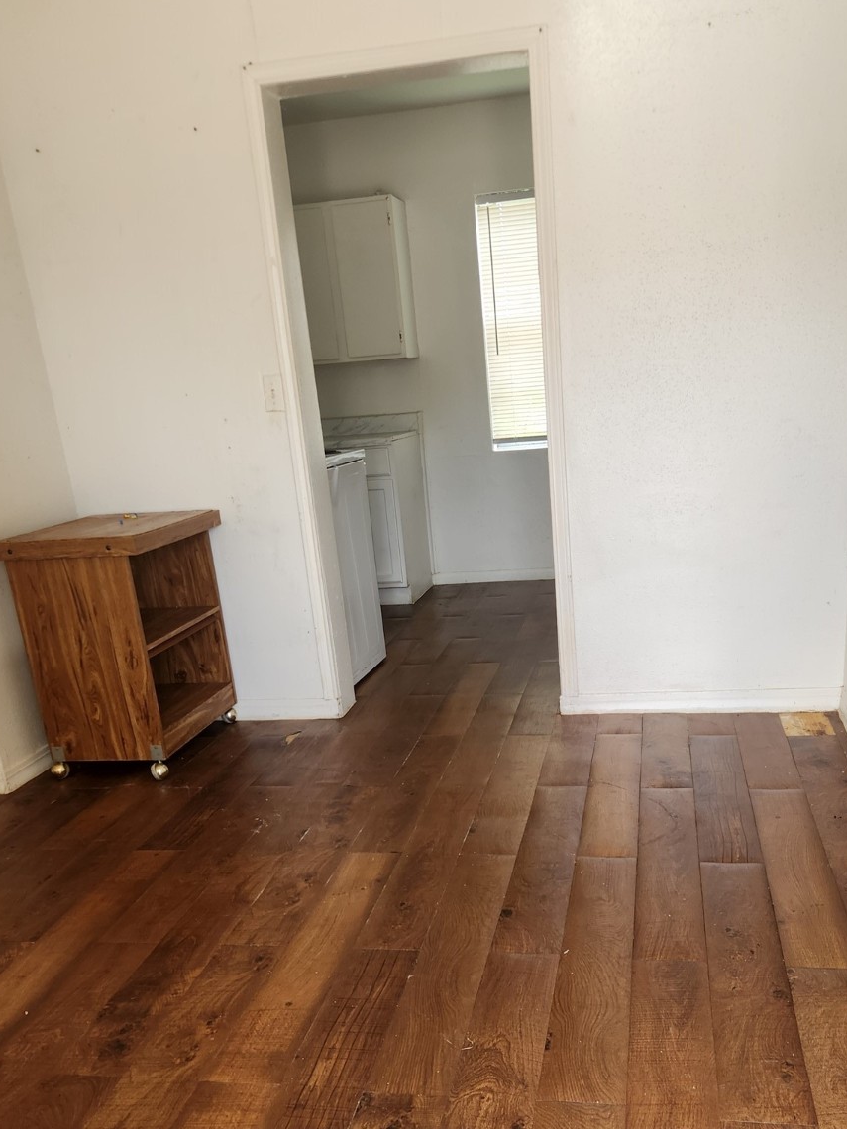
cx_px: 479
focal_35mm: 31
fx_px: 1011
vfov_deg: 57.4
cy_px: 725
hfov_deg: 45.3
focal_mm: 5.4
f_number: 1.8
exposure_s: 1/180
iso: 100
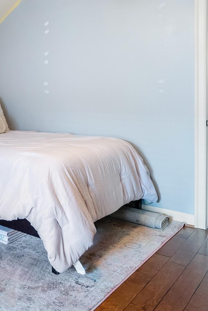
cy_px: 98
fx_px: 355
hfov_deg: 28.0
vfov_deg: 46.5
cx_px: -50
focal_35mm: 41
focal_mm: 16
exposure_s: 1/1.25
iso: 640
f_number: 9
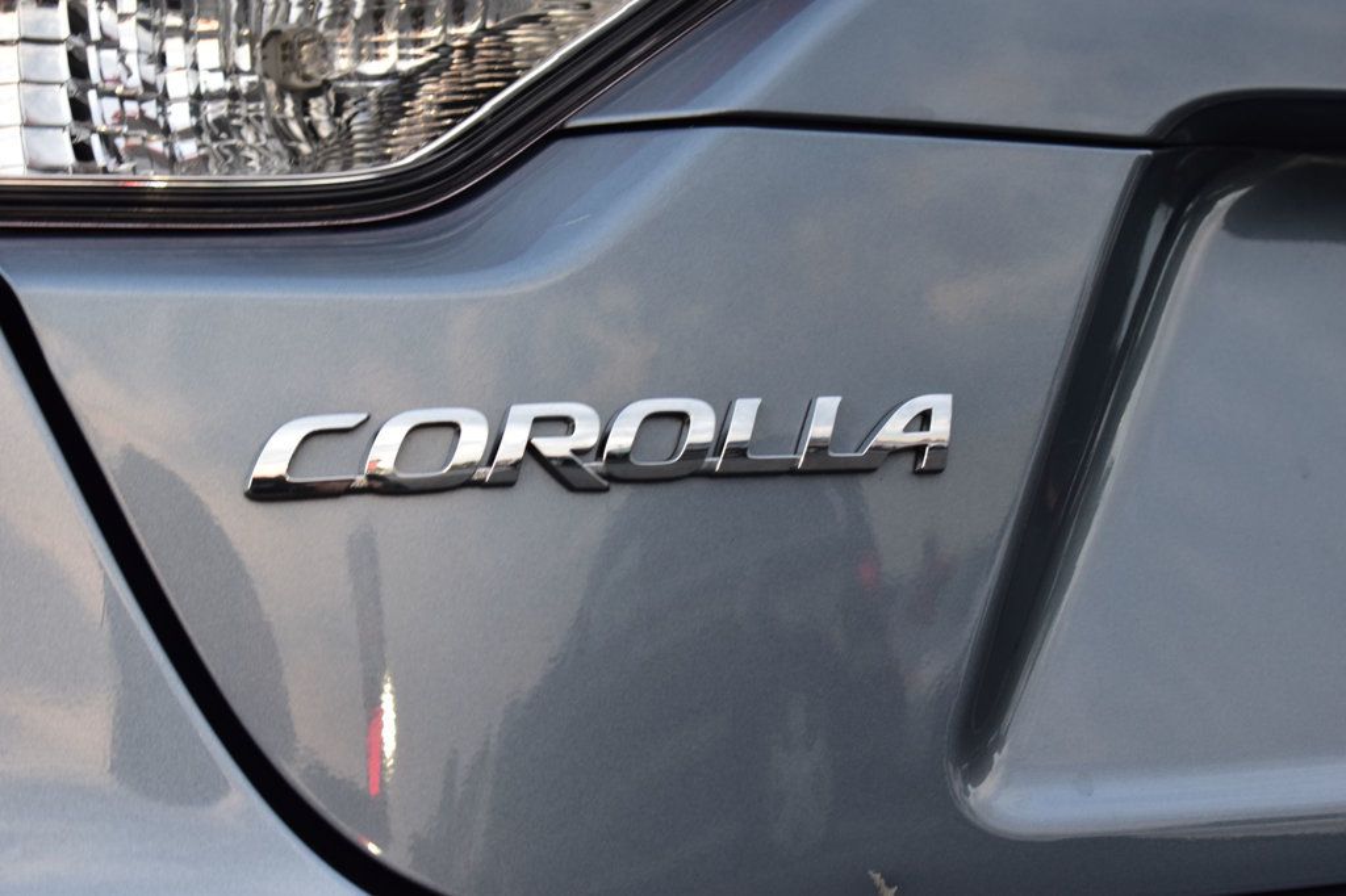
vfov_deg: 16.5
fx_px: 3083
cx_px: 673
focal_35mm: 82
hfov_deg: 24.6
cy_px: 448
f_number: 7.1
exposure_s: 1/25
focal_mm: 55
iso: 400
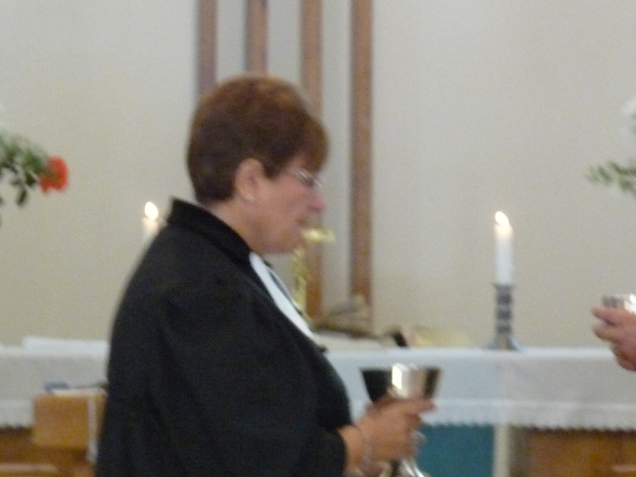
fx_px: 5934
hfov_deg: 6.1
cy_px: 288
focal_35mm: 323
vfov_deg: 4.6
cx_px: 526
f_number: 3.7
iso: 800
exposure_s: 1/30
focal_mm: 30.5
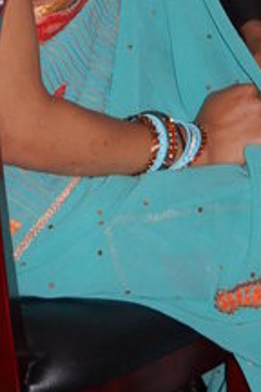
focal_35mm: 231
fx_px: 2512
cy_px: -27
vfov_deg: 8.8
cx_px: 183
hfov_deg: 5.9
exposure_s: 1/60
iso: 400
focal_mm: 52
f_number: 5.6
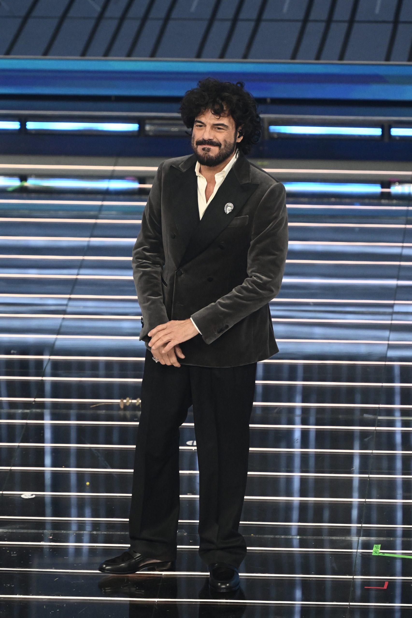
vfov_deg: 6.5
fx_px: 5409
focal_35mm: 315
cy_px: 309
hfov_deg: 4.4
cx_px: 206
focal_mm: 210
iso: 4000
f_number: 4
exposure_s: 1/320
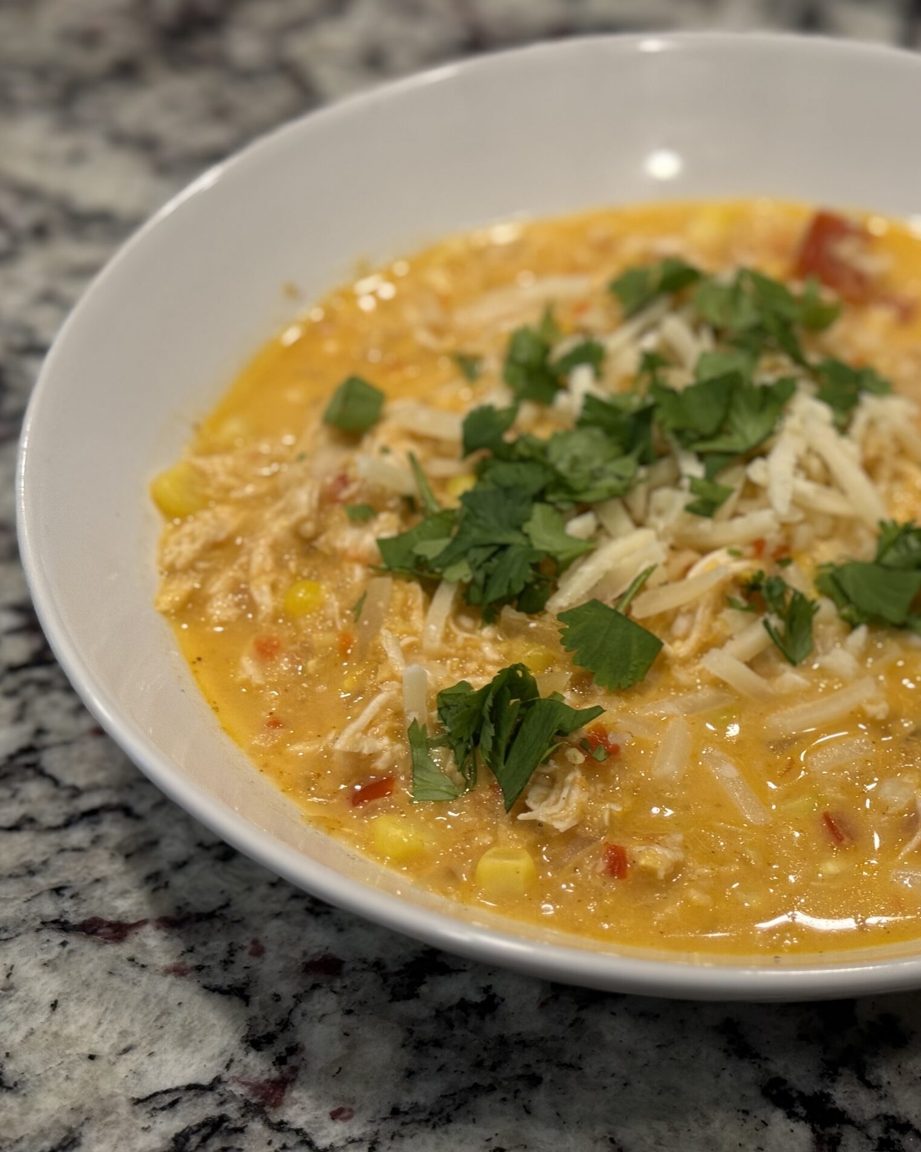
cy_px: 577
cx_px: 750
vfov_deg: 30.0
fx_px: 2147
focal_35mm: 63
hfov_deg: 23.8
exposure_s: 1/60
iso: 80
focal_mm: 6.76
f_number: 1.78
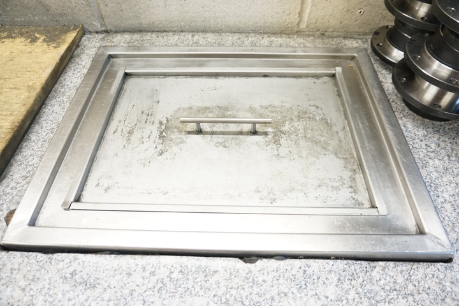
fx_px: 306
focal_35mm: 24
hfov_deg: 73.7
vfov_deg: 53.1
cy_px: 153
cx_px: 230
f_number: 3.5
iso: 1600
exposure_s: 1/60
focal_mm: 16
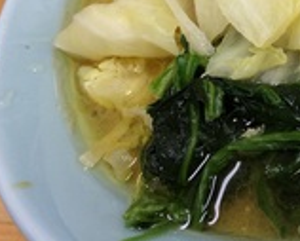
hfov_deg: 24.0
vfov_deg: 20.3
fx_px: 640
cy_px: -28
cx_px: 360
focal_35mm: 72
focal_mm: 4.12
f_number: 2.2
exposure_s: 1/60
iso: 50
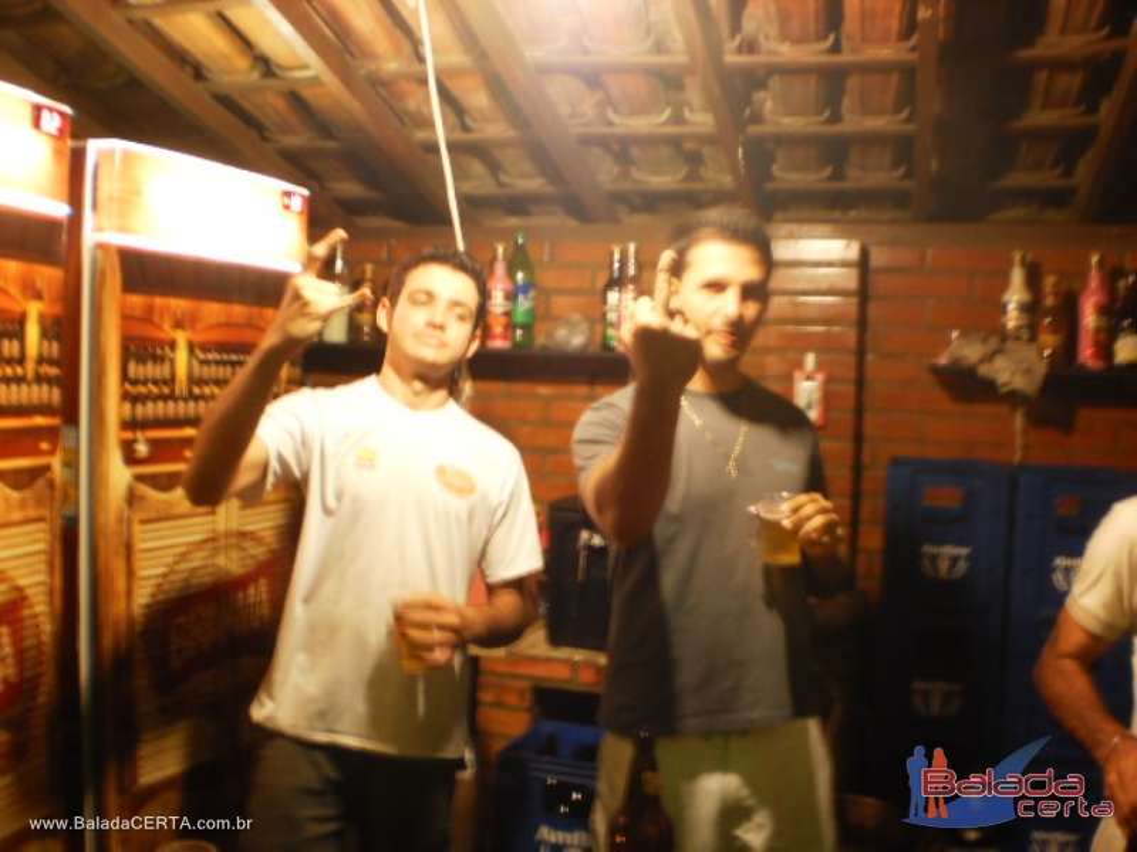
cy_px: 426
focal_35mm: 36
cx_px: 568
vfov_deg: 39.7
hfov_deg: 51.4
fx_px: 1182
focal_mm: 6.3
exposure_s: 1/2
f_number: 3.1
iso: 250
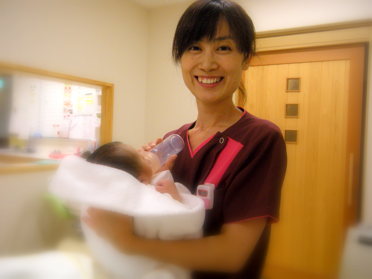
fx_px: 376
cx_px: 186
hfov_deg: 52.6
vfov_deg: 40.7
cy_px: 140
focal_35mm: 35
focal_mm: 5.9
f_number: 3.8
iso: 223
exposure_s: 1/57.1
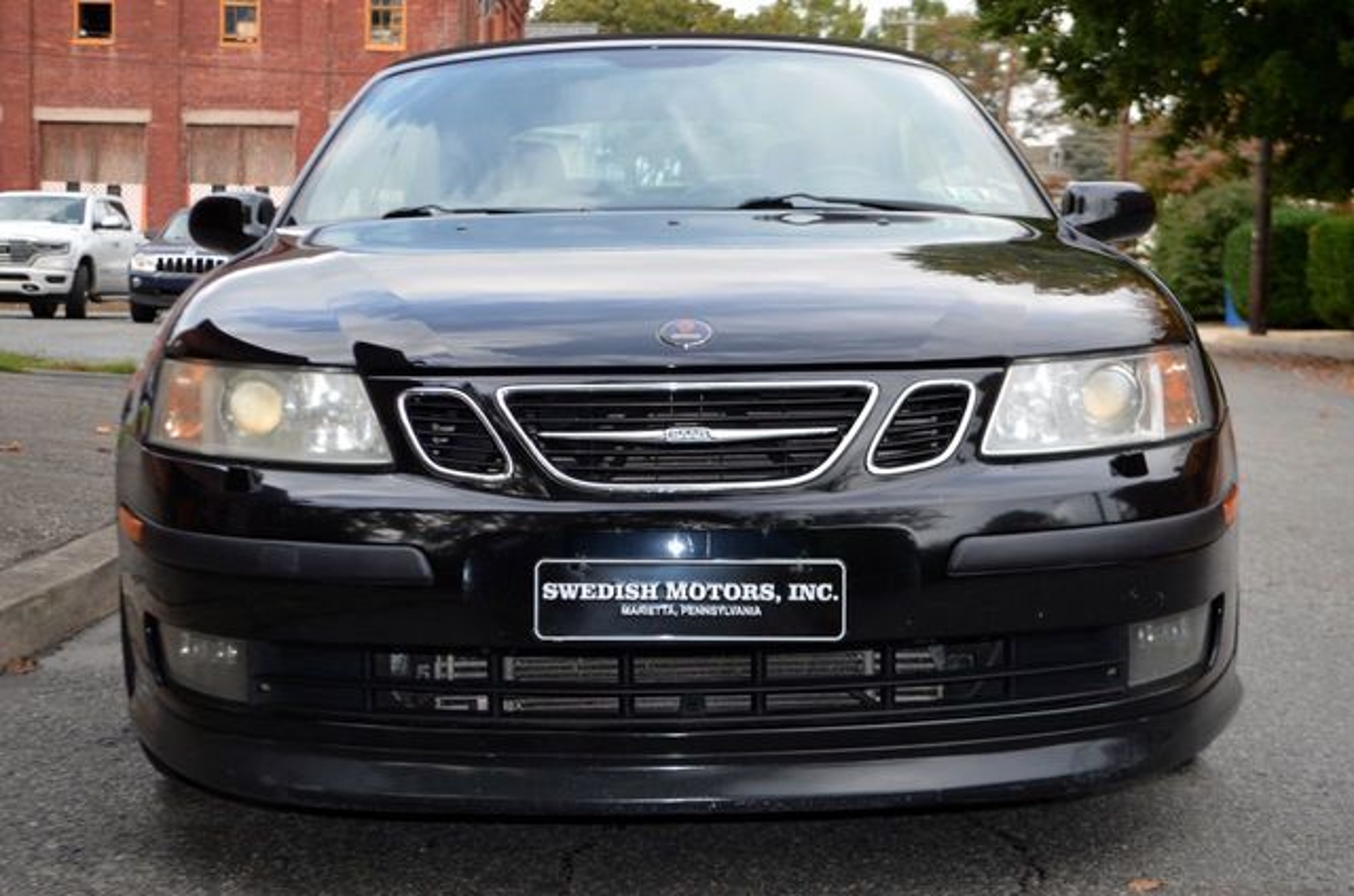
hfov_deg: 37.9
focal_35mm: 52
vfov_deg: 25.6
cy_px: 448
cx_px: 677
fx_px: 1971
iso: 110
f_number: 5
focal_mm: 35
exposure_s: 1/200
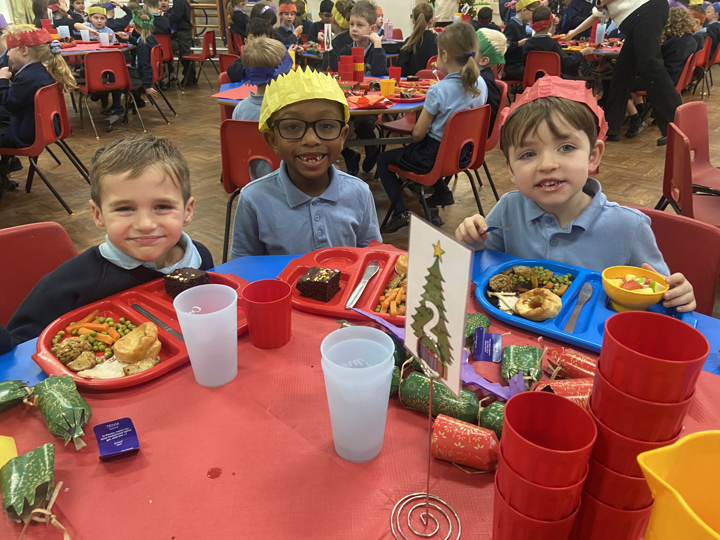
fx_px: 541
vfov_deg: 53.1
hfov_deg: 67.3
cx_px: 360
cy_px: 270
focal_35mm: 26
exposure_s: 1/50
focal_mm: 4.25
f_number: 1.8
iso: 200
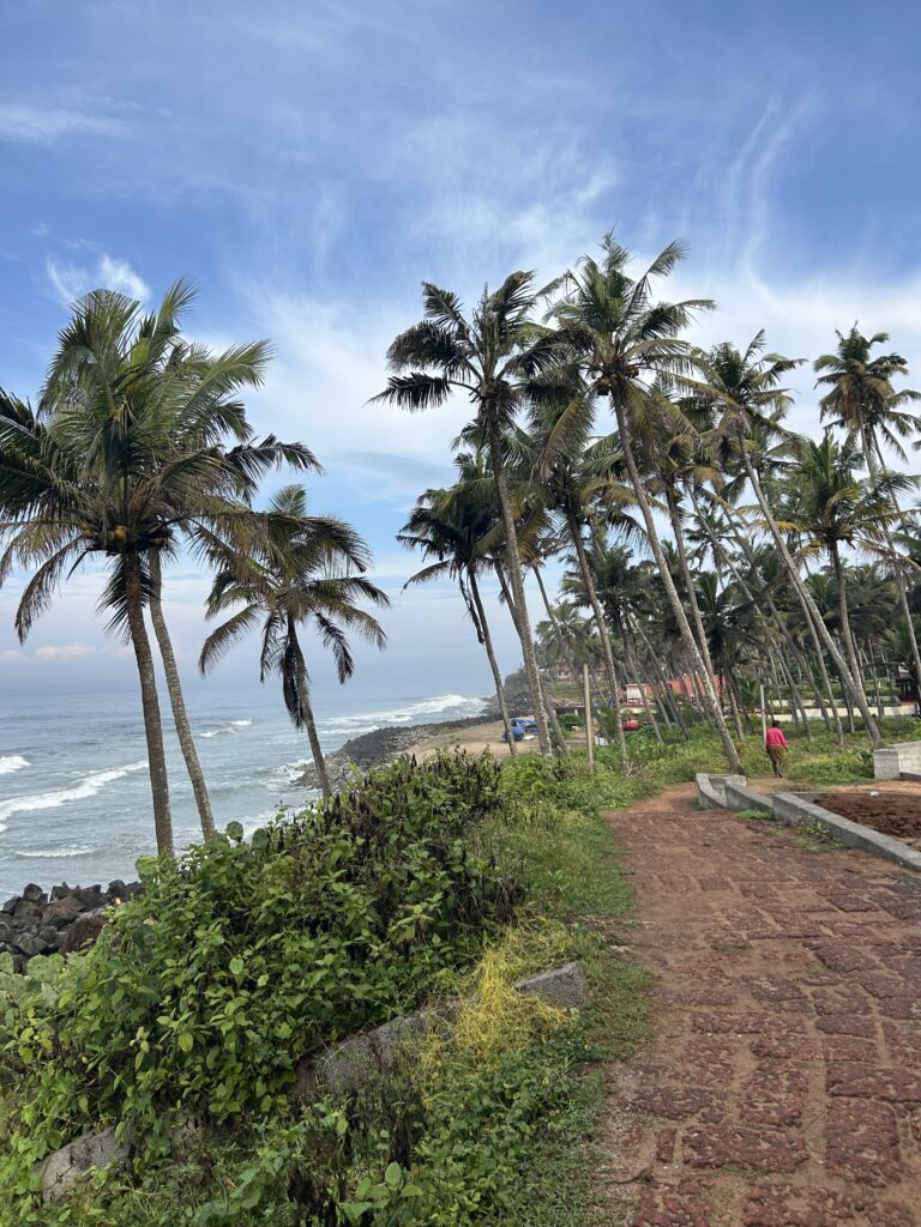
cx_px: 460
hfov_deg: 53.1
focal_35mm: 26
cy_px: 614
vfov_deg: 67.3
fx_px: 922
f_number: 1.5
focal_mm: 5.7
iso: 50
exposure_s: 1/2915
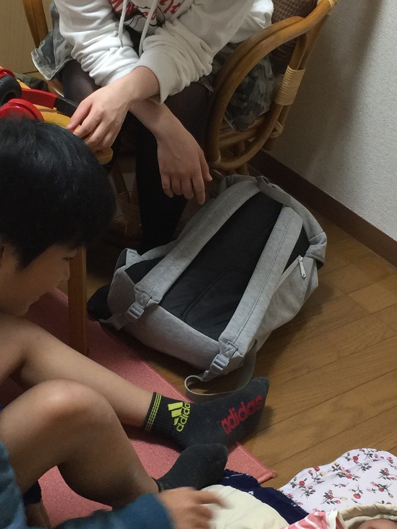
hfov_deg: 20.4
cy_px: 313
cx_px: 161
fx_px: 1101
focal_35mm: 72
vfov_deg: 27.0
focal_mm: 4.15
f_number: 2.2
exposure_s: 1/15
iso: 80
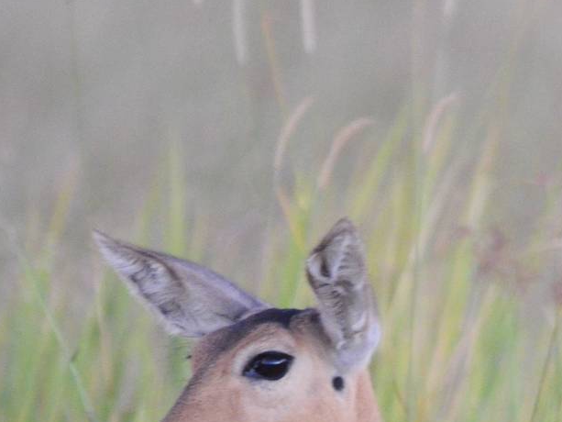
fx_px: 30512
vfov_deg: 0.8
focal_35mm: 1879
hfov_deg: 1.1
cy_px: 437
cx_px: 480
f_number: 6.3
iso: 2500
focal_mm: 500
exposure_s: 1/160
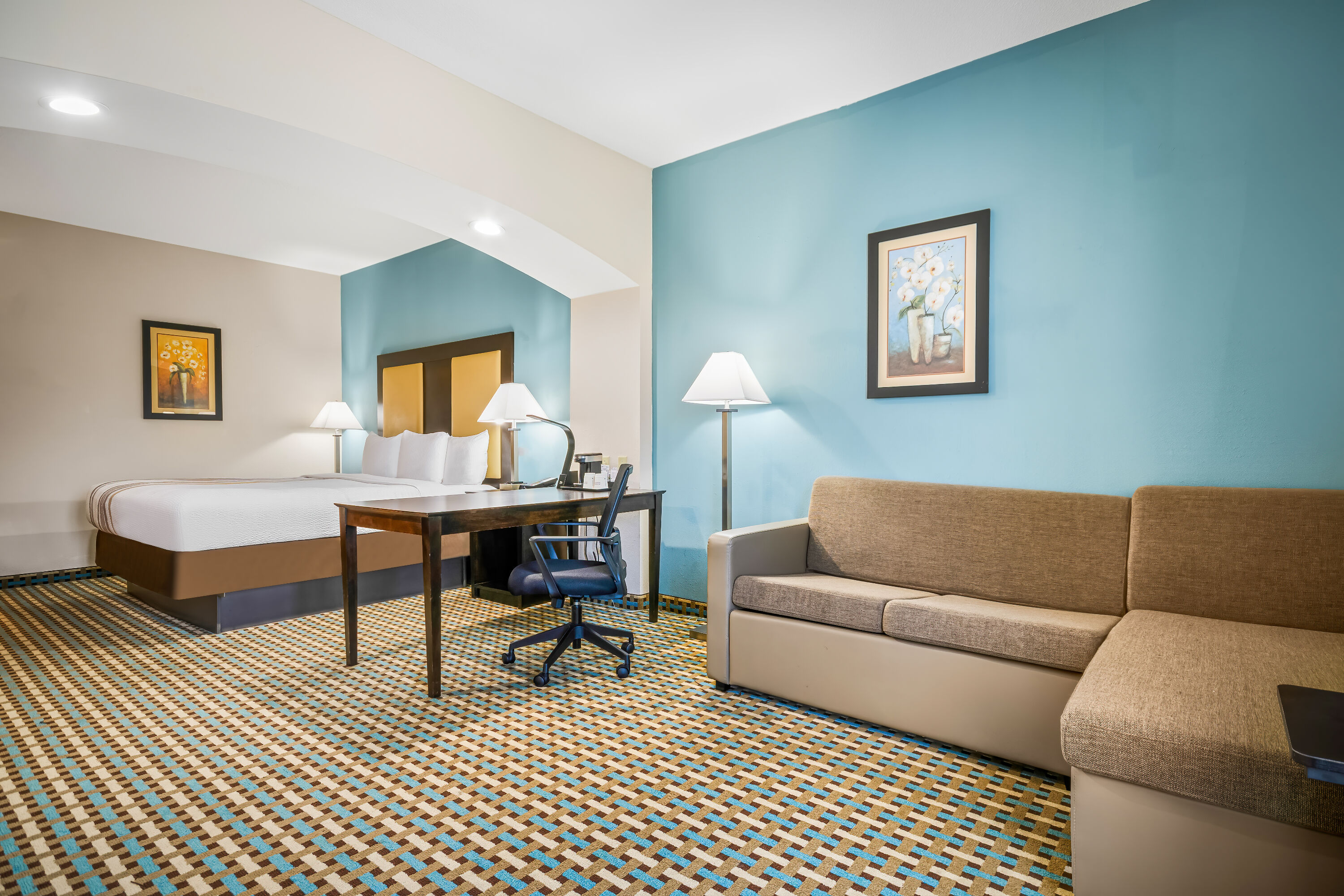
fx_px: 672
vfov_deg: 67.4
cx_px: 672
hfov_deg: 90.0
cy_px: 448
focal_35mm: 18
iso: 400
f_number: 8
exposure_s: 1/3
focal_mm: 12
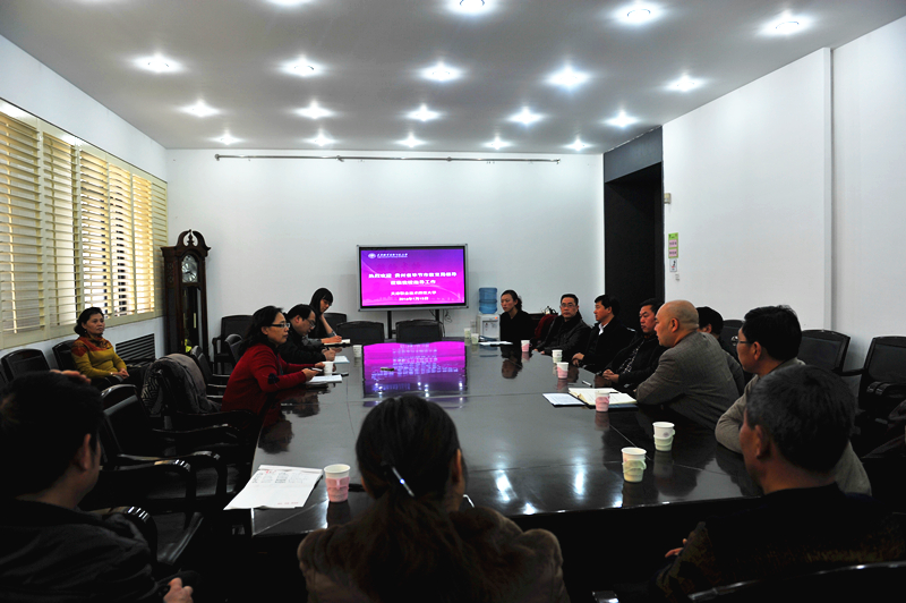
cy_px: 302
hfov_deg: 73.8
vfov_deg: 53.1
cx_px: 453
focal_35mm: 24
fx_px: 603
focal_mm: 24
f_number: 4
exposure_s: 1/60
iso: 280
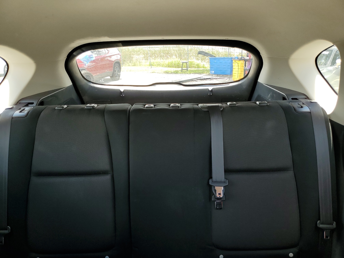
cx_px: 172
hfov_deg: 67.3
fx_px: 258
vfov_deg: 53.1
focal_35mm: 26
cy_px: 129
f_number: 1.5
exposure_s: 1/270
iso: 50
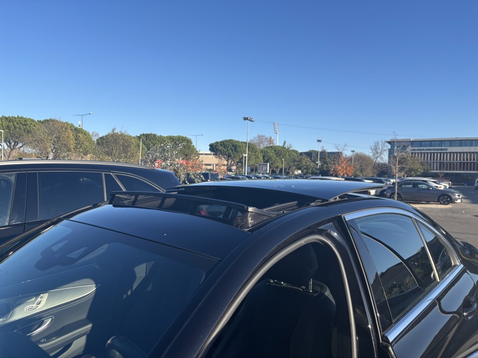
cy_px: 179
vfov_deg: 53.1
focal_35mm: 26
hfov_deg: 67.3
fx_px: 359
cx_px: 239
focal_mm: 5.96
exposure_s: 1/1783
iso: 50
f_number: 1.6
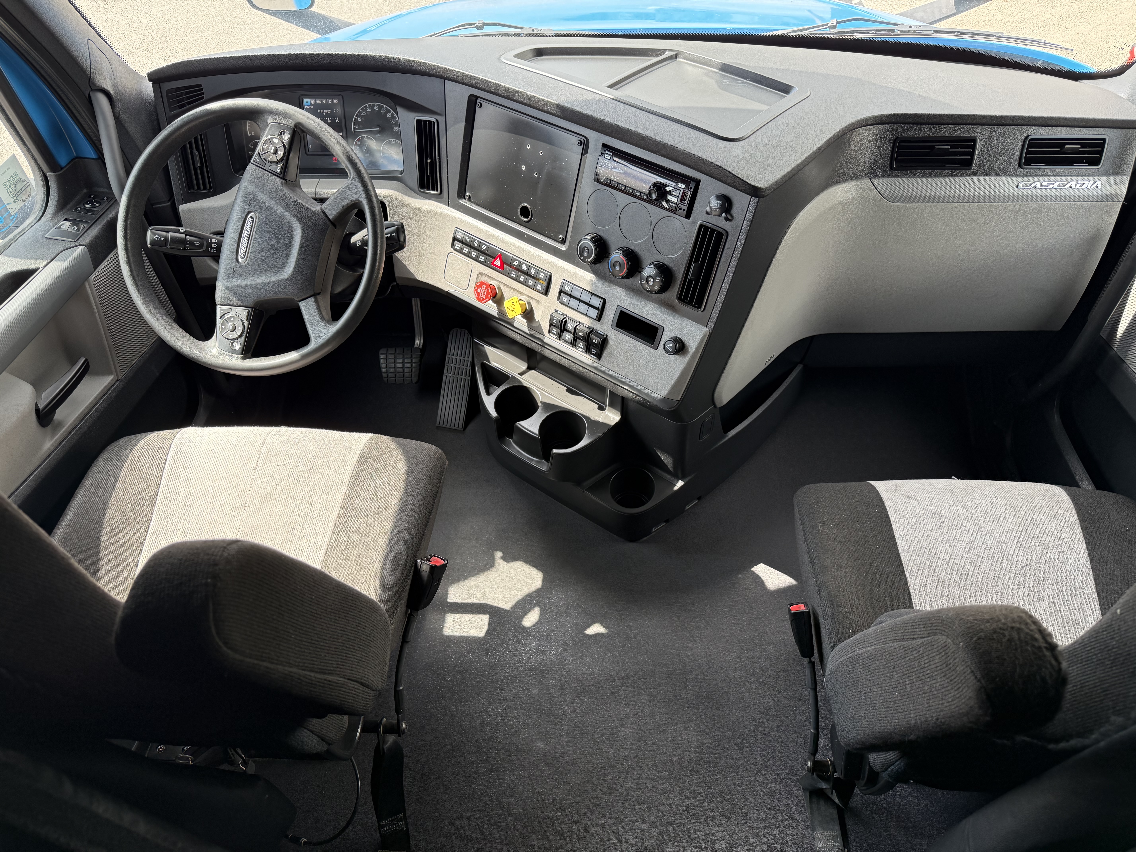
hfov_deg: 71.6
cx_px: 568
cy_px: 426
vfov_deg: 56.8
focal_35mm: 24
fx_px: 788
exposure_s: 1/252
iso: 100
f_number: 1.78
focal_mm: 6.76
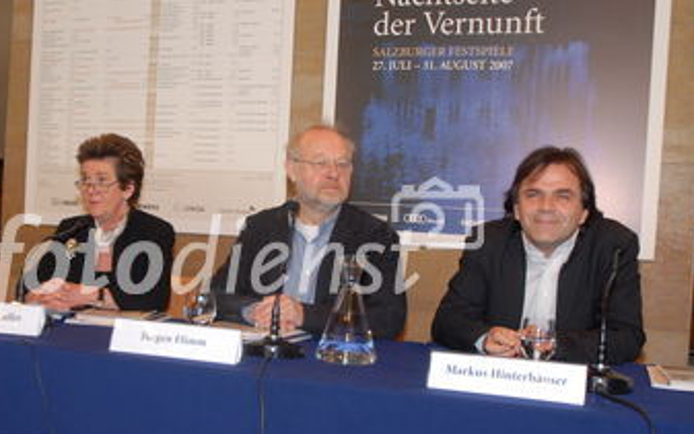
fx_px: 946
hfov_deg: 39.8
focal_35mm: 50
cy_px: 247
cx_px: 227
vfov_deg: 25.8
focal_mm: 22
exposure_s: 1/30
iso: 250
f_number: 5
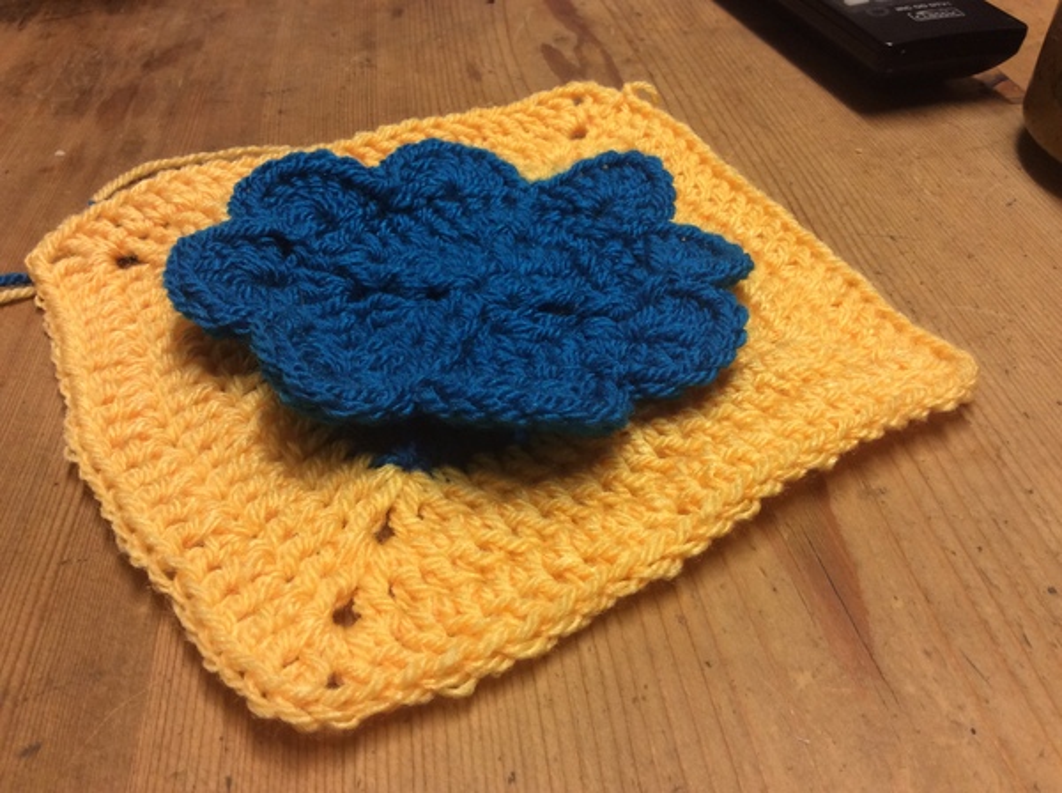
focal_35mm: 32
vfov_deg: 44.0
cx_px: 531
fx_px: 980
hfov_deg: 56.9
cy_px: 396
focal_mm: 3.3
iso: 64
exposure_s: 1/25
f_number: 2.4
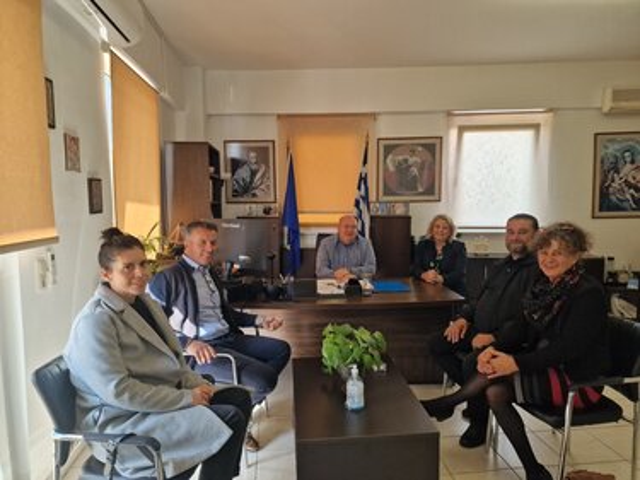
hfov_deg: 73.9
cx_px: 320
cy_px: 240
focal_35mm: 23
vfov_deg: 58.9
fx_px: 425
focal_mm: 6.4
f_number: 1.8
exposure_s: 1/180
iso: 100
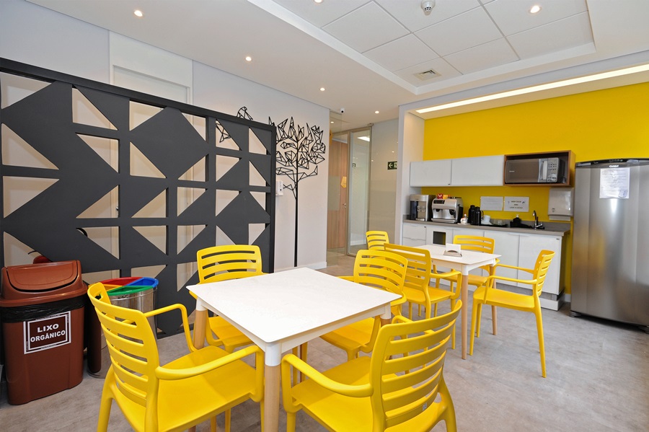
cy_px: 216
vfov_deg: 73.7
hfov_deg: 96.8
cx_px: 324
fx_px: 288
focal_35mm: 16
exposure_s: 1/50
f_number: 5.6
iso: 800
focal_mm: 16
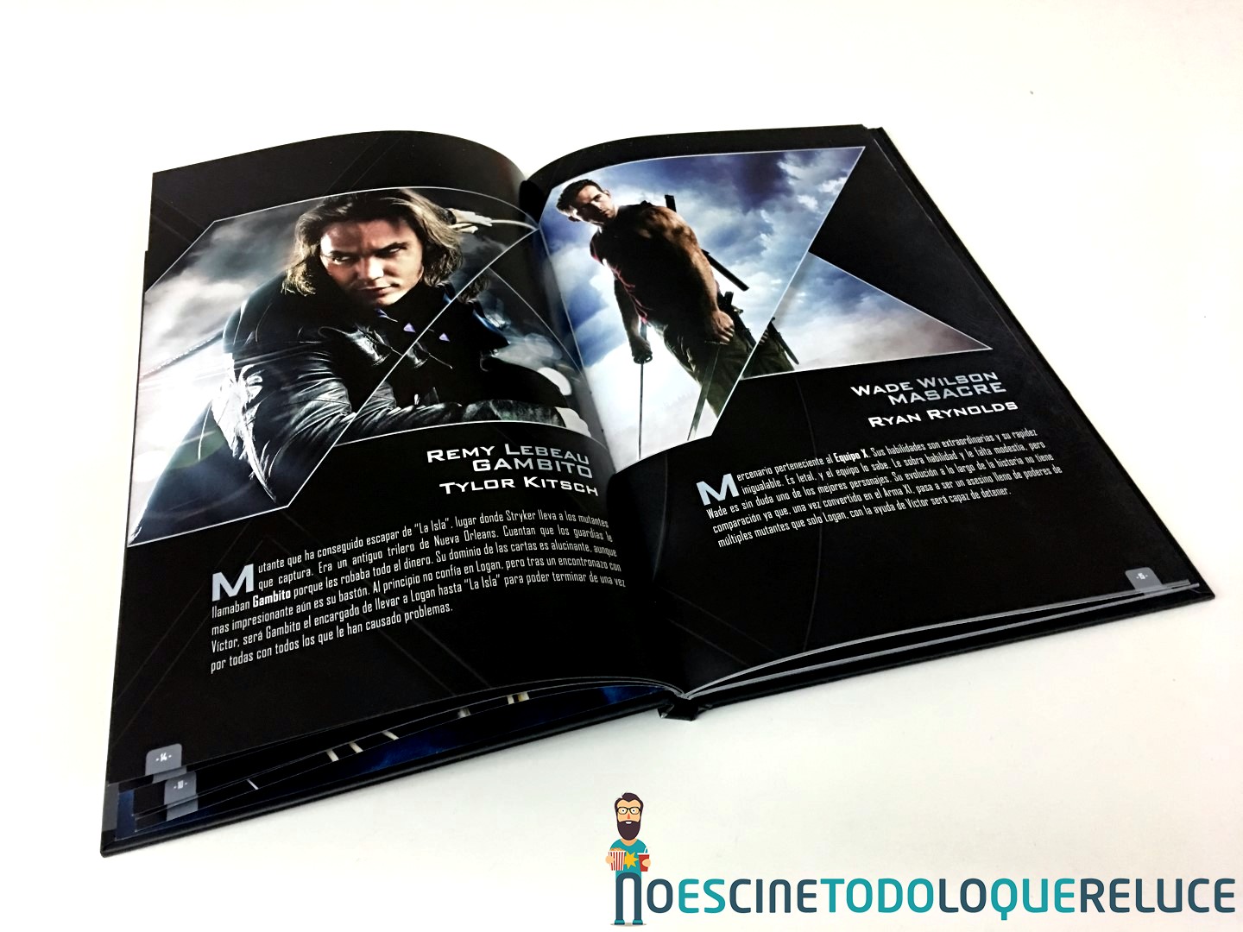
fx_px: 1041
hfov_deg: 61.7
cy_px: 466
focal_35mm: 29
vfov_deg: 48.2
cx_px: 622
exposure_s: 1/10
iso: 80
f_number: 2.2
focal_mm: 4.15
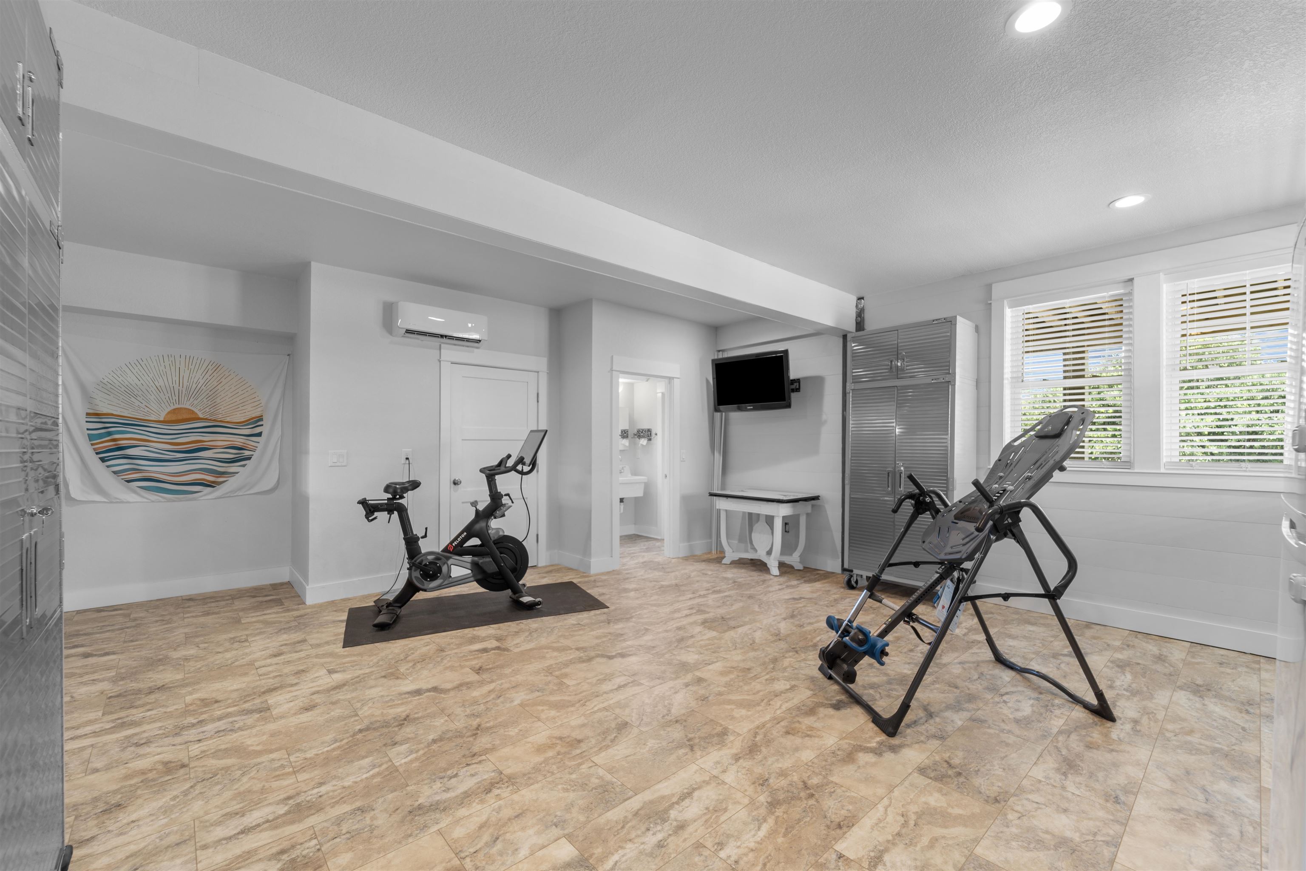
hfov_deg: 104.3
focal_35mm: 14
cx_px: 653
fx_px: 508
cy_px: 436
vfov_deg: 81.2
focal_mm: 14
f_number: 8
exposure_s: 1/1.25
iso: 100
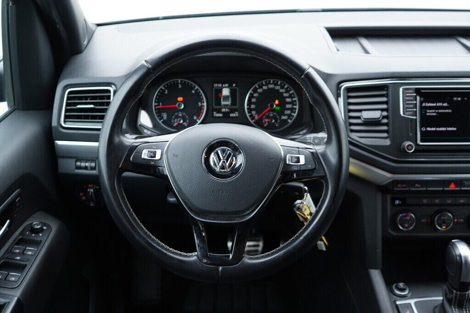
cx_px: 235
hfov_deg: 53.1
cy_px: 156
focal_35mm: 36
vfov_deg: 36.9
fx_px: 470
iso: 320
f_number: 2.8
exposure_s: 1/40
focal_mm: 24
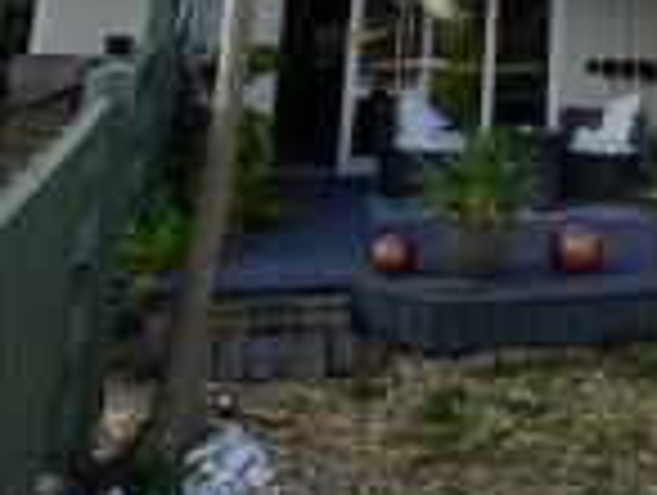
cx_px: 630
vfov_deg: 25.9
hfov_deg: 36.9
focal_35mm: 47
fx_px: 894
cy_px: -169
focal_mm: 10
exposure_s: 1/100
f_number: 9
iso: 100
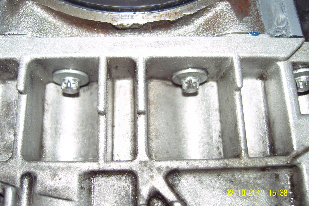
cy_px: 99
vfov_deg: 36.9
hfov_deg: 53.1
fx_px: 309
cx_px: 153
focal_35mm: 36
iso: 100
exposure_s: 1/40
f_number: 2.8
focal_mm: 7.3
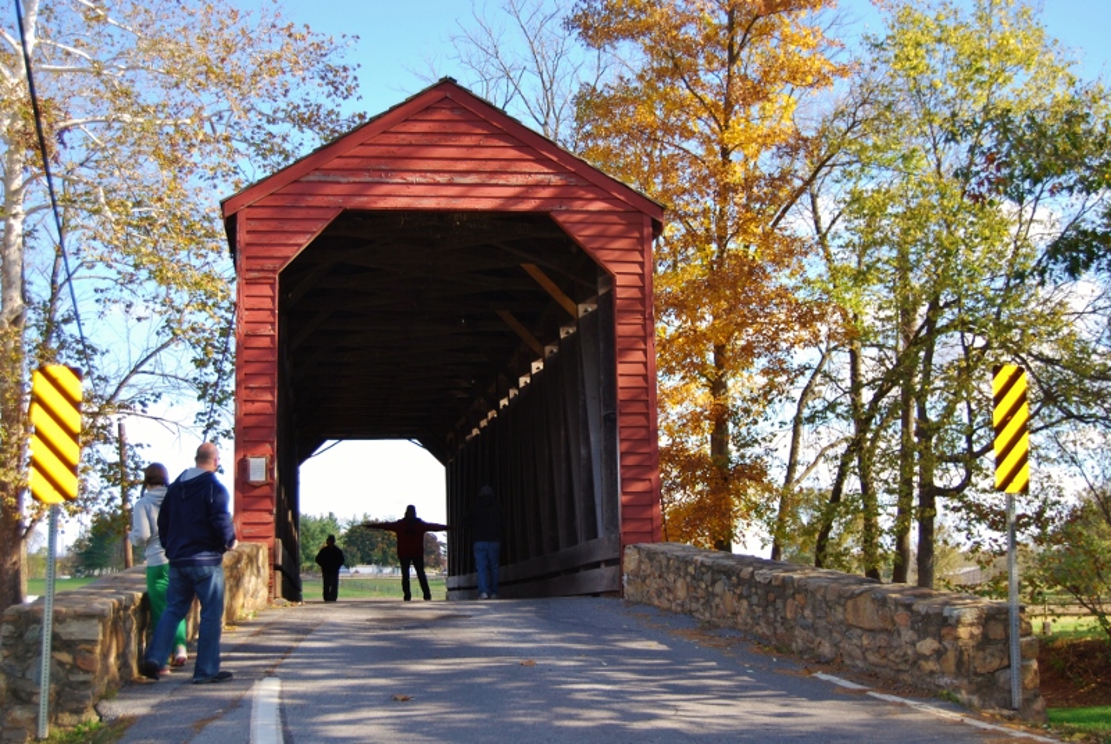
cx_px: 556
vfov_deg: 25.8
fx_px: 1623
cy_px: 372
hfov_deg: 37.8
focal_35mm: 52
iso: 100
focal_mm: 35
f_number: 4.8
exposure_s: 1/160
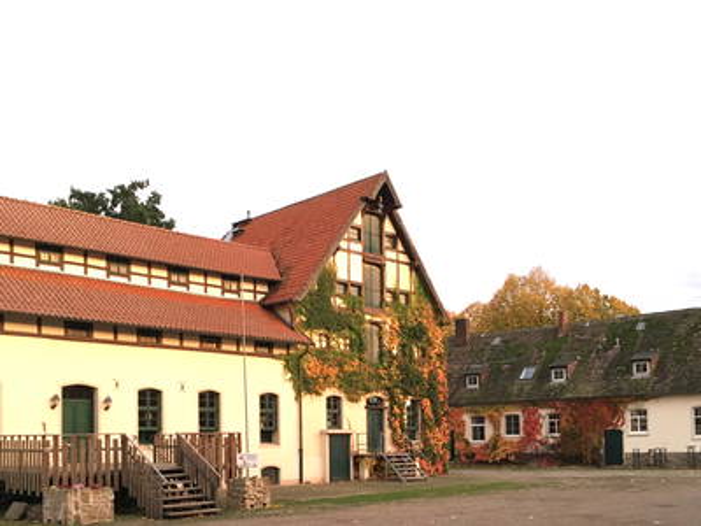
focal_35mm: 29
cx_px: 350
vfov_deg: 48.2
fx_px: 587
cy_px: 263
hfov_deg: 61.7
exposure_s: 1/33
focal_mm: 4.15
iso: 125
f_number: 2.2
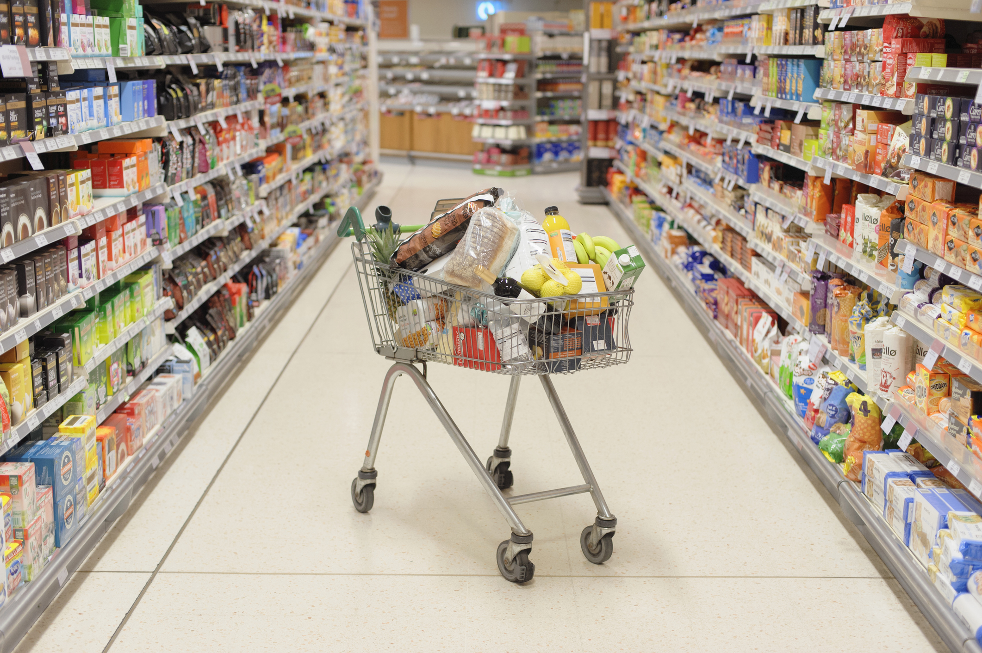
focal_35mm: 50
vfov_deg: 27.0
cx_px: 491
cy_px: 326
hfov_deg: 39.6
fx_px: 1363
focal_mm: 50
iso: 800
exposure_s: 1/90
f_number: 2.8
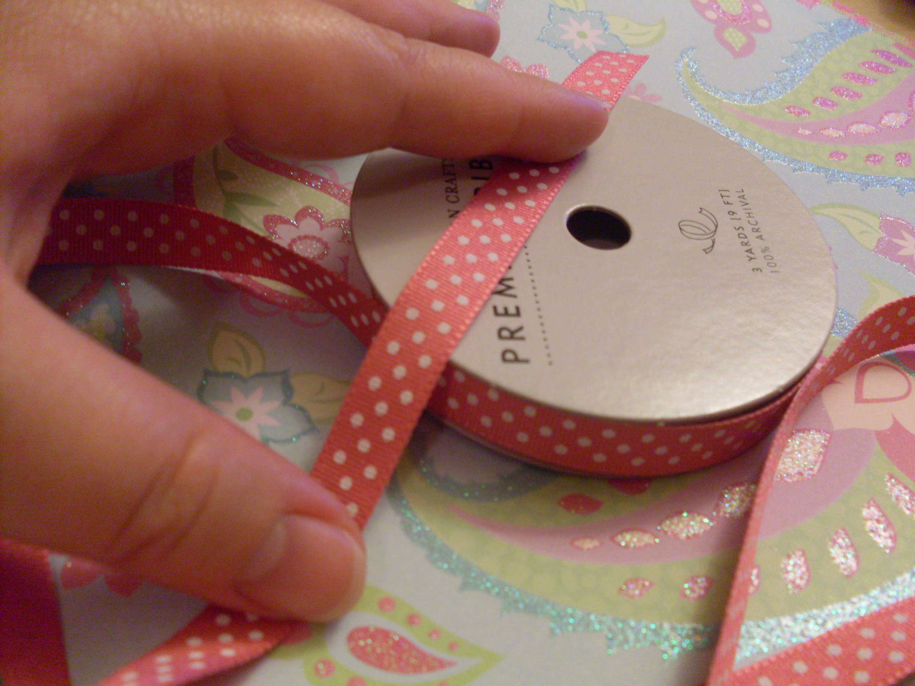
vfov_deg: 37.7
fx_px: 1004
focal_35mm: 38
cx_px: 458
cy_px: 343
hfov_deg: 49.0
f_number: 2.8
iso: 200
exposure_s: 1/30
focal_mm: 6.3
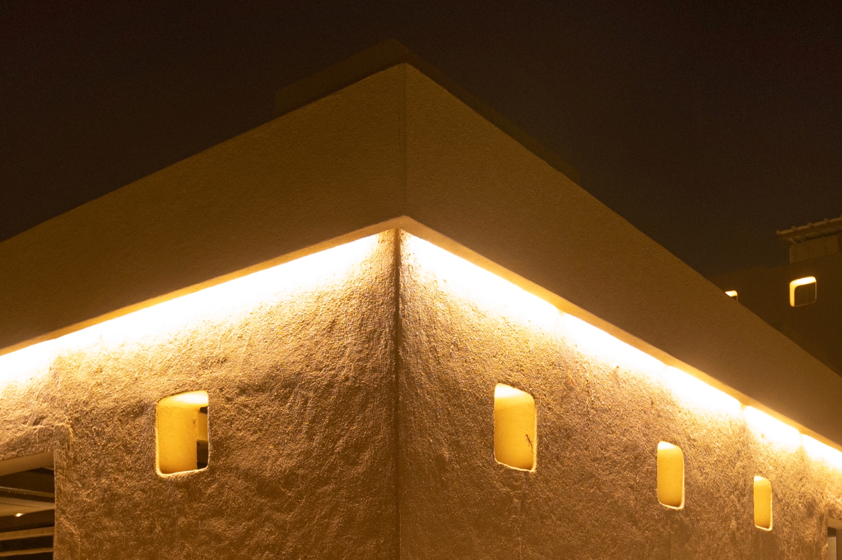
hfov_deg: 48.5
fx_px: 935
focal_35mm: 40
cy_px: 603
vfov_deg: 30.2
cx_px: 413
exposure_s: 1/8
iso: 800
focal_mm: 15
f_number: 2.8
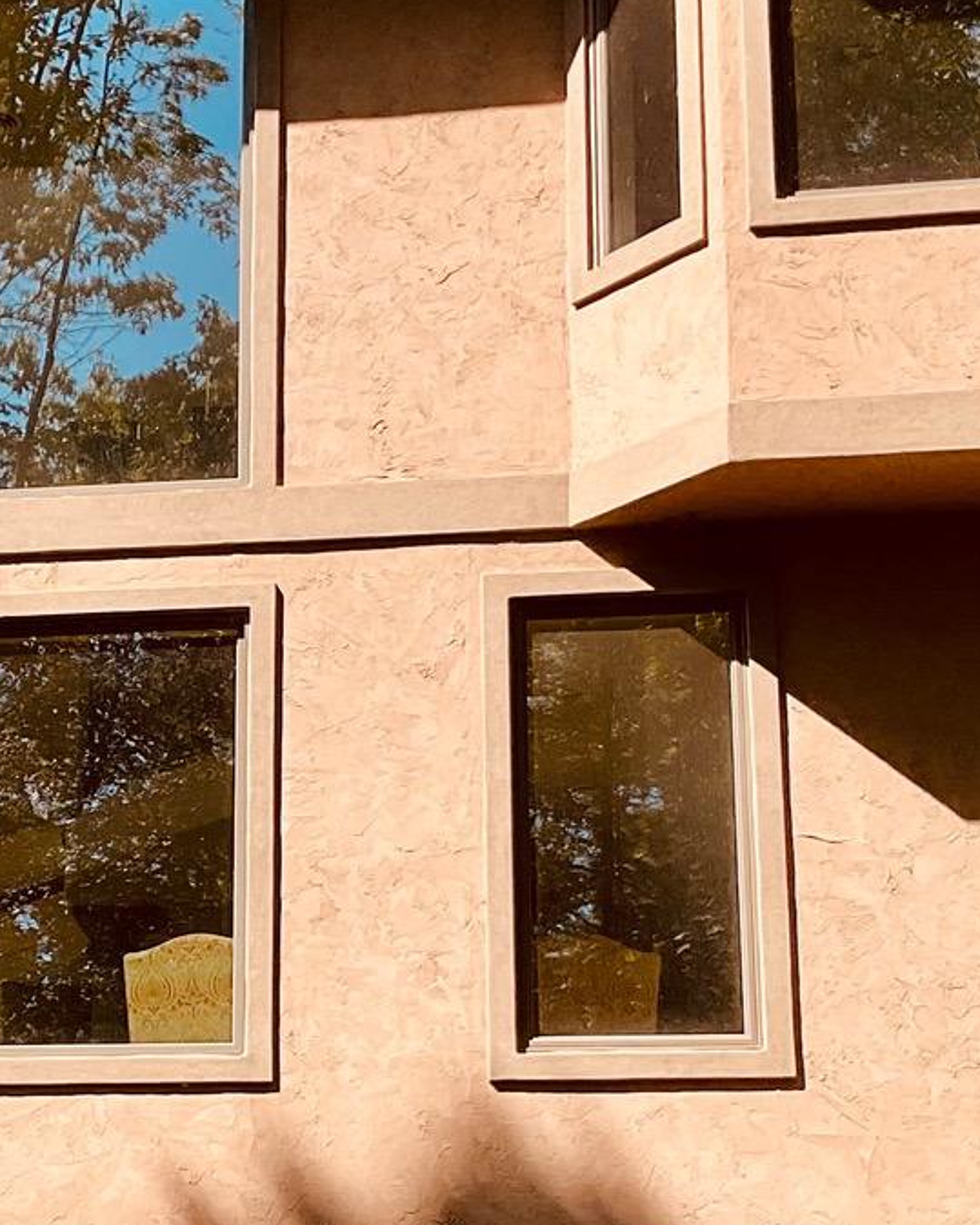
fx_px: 3119
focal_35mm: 86
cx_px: 87
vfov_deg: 22.2
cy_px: 772
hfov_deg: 17.6
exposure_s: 1/781
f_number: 1.8
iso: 16
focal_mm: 3
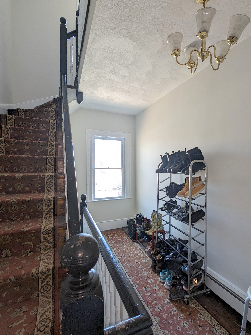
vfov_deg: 94.5
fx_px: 155
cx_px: 141
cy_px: 168
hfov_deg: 77.8
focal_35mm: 16
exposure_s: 1/33.4
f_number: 1.95
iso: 37
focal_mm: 2.23
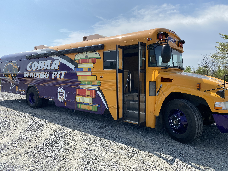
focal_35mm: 26
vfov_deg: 53.1
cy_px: 86
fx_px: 171
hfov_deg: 67.3
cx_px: 114
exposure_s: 1/3731
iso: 32
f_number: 1.8
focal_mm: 4.25
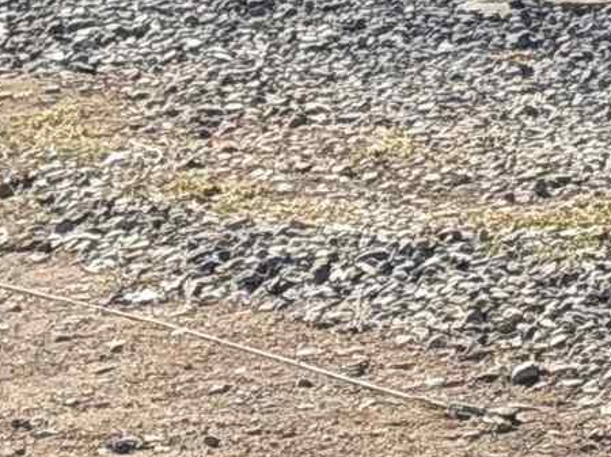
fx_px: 5786
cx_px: 1946
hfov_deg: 5.6
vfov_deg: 4.4
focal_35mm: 328
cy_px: -720
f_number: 1.78
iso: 100
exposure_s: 1/3096
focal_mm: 6.76
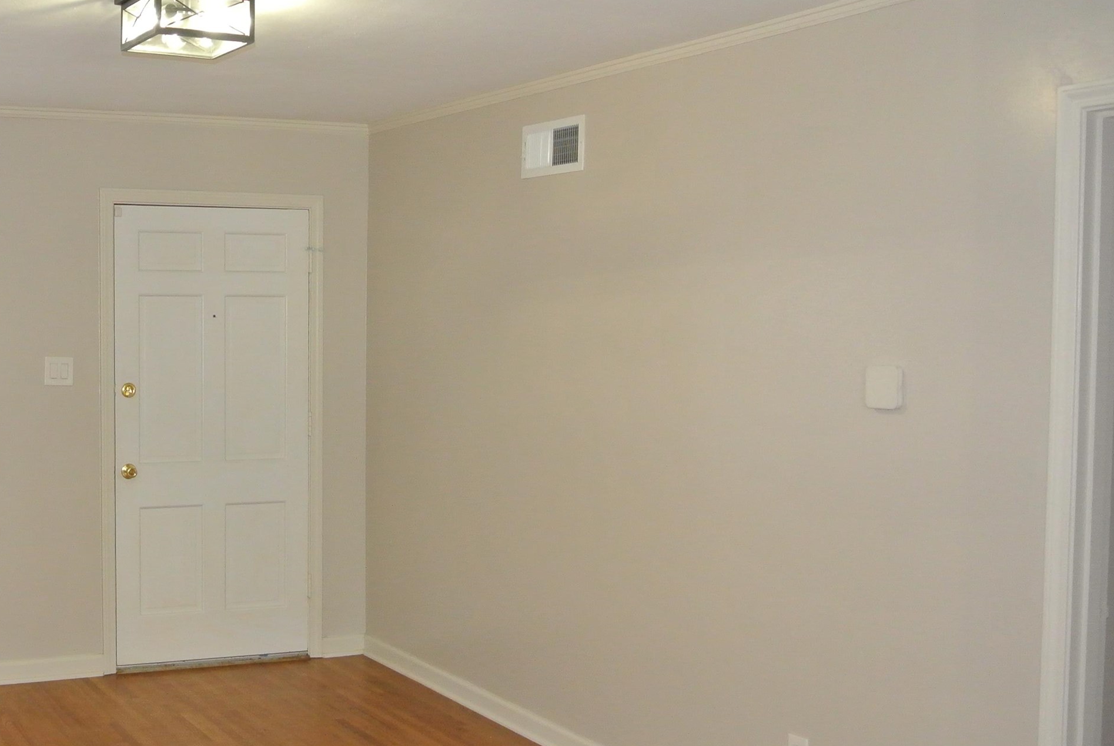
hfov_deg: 40.2
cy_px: 415
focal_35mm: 47
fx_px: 1456
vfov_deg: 28.7
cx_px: 227
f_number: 3.5
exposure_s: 1/60
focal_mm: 11
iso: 900
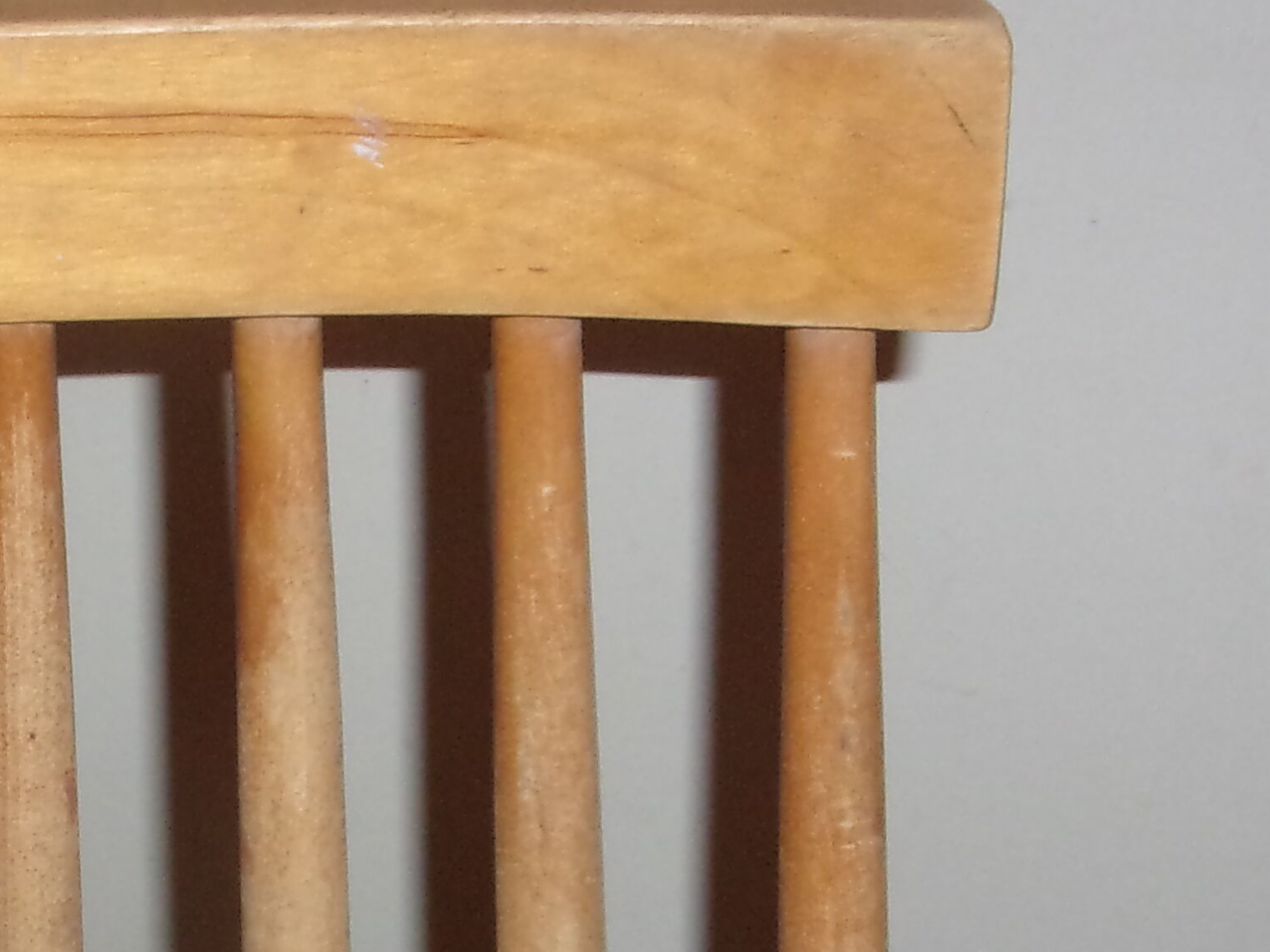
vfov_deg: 16.8
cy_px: 1081
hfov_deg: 22.2
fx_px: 3118
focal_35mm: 85
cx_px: 5
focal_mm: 5.1
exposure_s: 1/34
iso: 200
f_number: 3.9
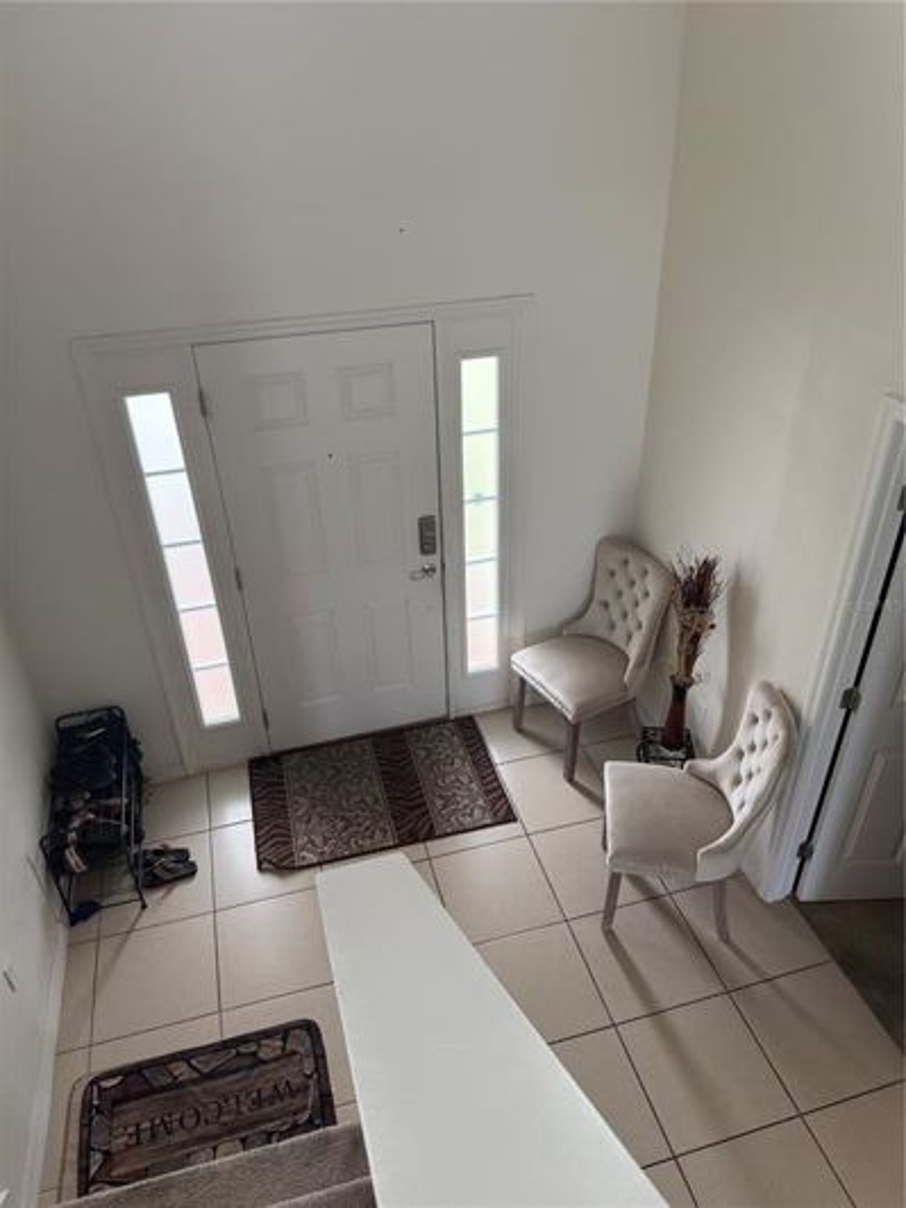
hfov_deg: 56.8
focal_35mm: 24
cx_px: 453
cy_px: 604
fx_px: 838
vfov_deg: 71.6
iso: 200
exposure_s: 1/100
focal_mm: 6.76
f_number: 1.78
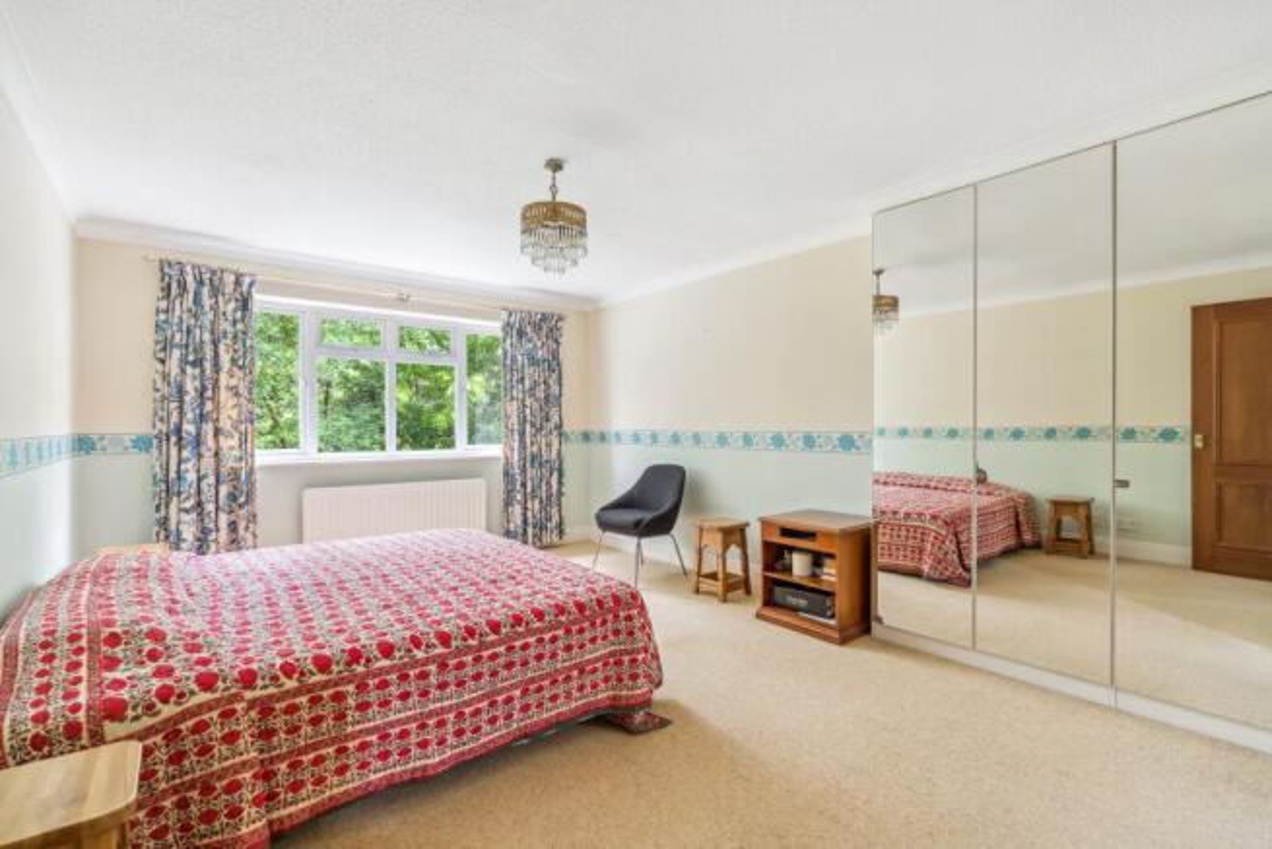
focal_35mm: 16
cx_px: 636
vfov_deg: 73.8
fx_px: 565
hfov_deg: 96.7
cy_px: 424
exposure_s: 1/8
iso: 640
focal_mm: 16
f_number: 5.6
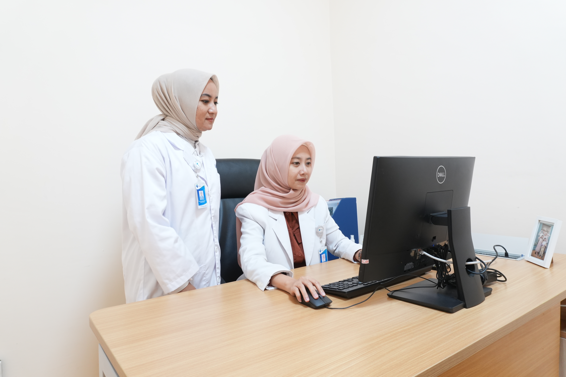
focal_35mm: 24
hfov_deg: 73.7
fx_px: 377
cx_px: 283
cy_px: 188
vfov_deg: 53.1
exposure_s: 1/13
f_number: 6.3
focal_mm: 16
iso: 640
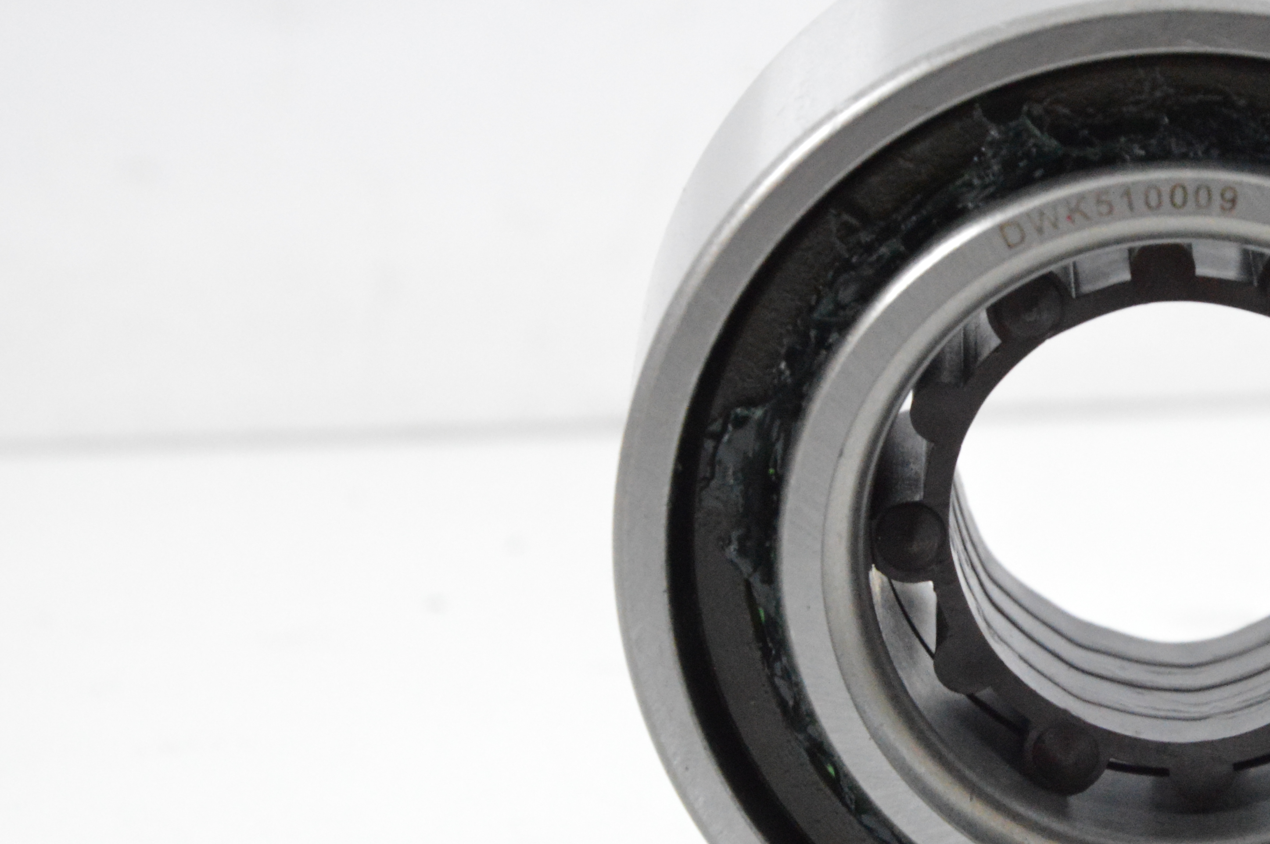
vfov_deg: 5.2
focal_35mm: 265
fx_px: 9341
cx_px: 1144
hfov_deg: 7.8
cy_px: 522
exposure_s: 1/100
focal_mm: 85
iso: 3200
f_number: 7.1
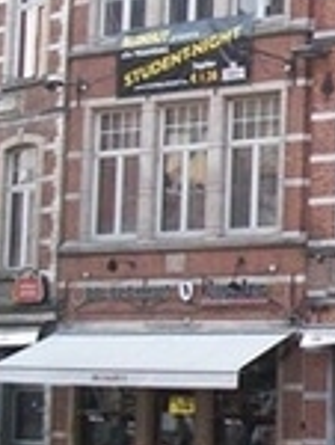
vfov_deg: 15.4
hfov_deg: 11.0
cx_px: 563
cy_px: 184
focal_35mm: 128
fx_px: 1647
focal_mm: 5.7
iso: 320
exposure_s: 1/80
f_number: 2.9
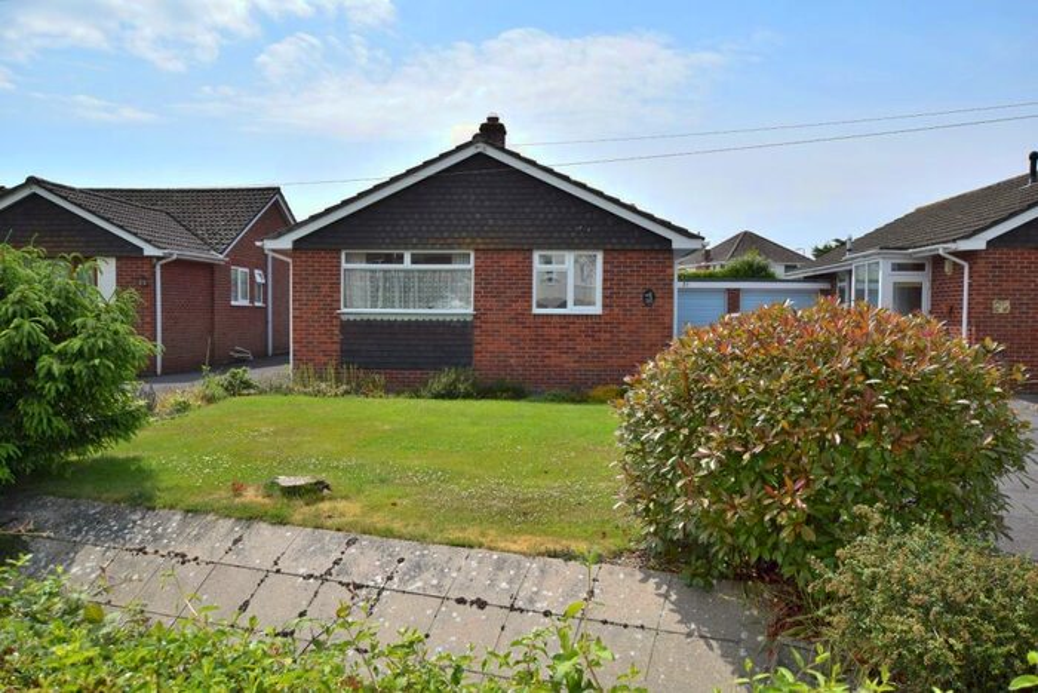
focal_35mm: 30
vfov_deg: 43.6
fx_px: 865
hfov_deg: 61.9
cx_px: 519
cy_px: 346
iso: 200
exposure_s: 1/400
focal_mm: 20
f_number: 10
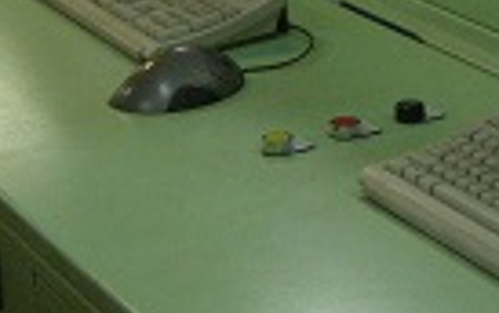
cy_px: -155
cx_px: 634
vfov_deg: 8.7
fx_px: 2002
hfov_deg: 13.7
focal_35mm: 147
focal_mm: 7.8
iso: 200
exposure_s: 1/60
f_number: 2.8
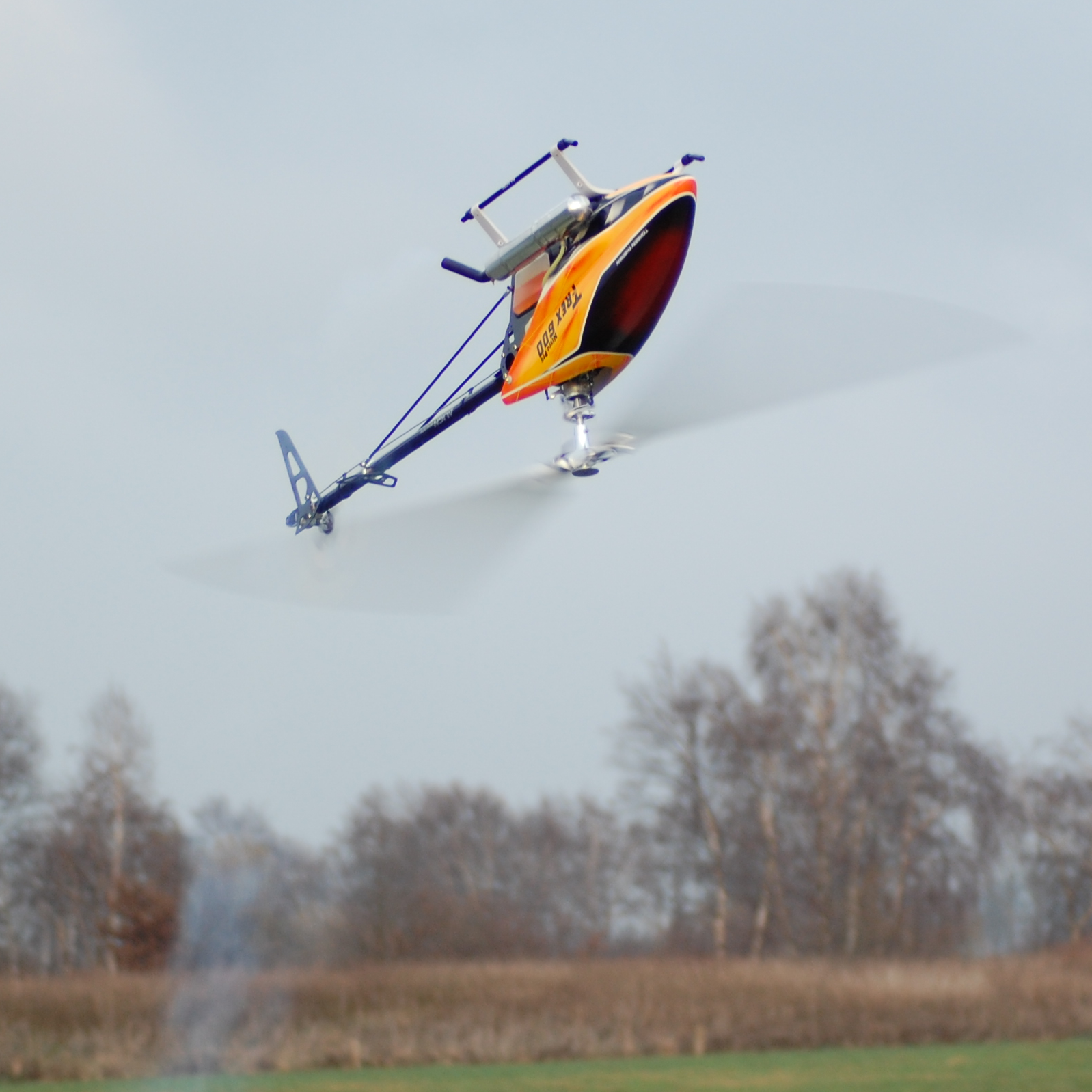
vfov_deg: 9.7
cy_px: 444
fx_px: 6417
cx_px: 594
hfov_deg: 9.7
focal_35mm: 180
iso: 400
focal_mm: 75
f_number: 4
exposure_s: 1/250
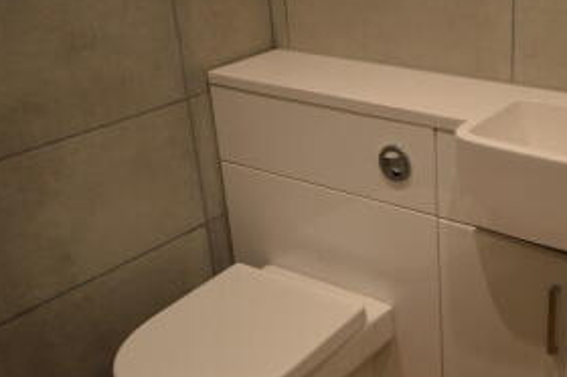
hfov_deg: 37.7
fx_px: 802
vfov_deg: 26.4
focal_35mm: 51
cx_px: 439
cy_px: 181
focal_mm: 20
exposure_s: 1/60
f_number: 4
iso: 400
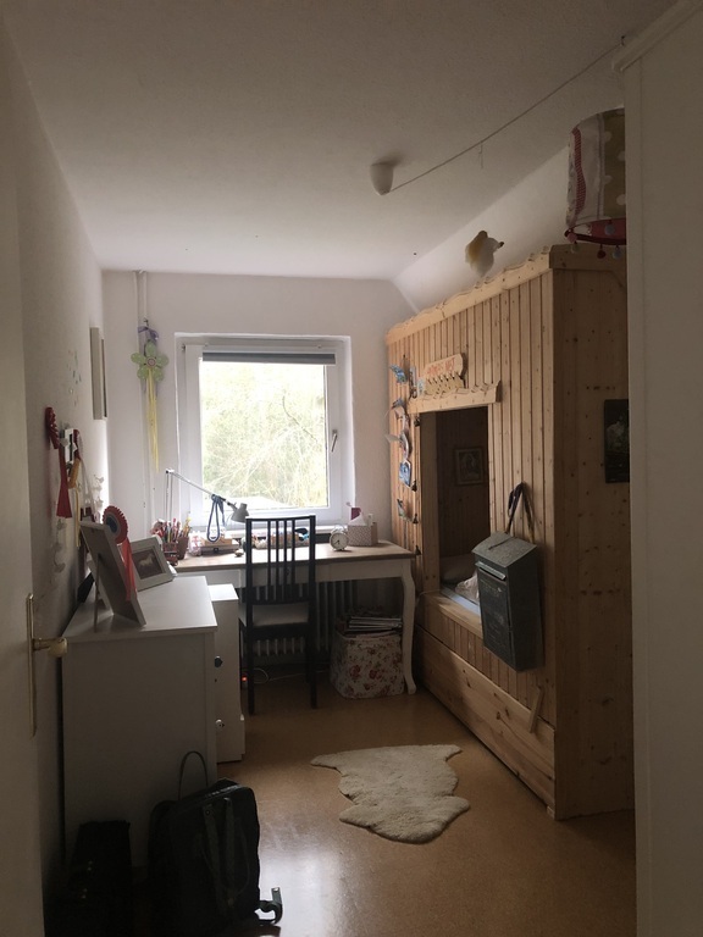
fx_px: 758
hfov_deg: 49.7
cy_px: 468
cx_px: 352
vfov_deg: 63.4
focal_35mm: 28
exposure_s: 1/15
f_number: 1.8
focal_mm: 3.99
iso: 64
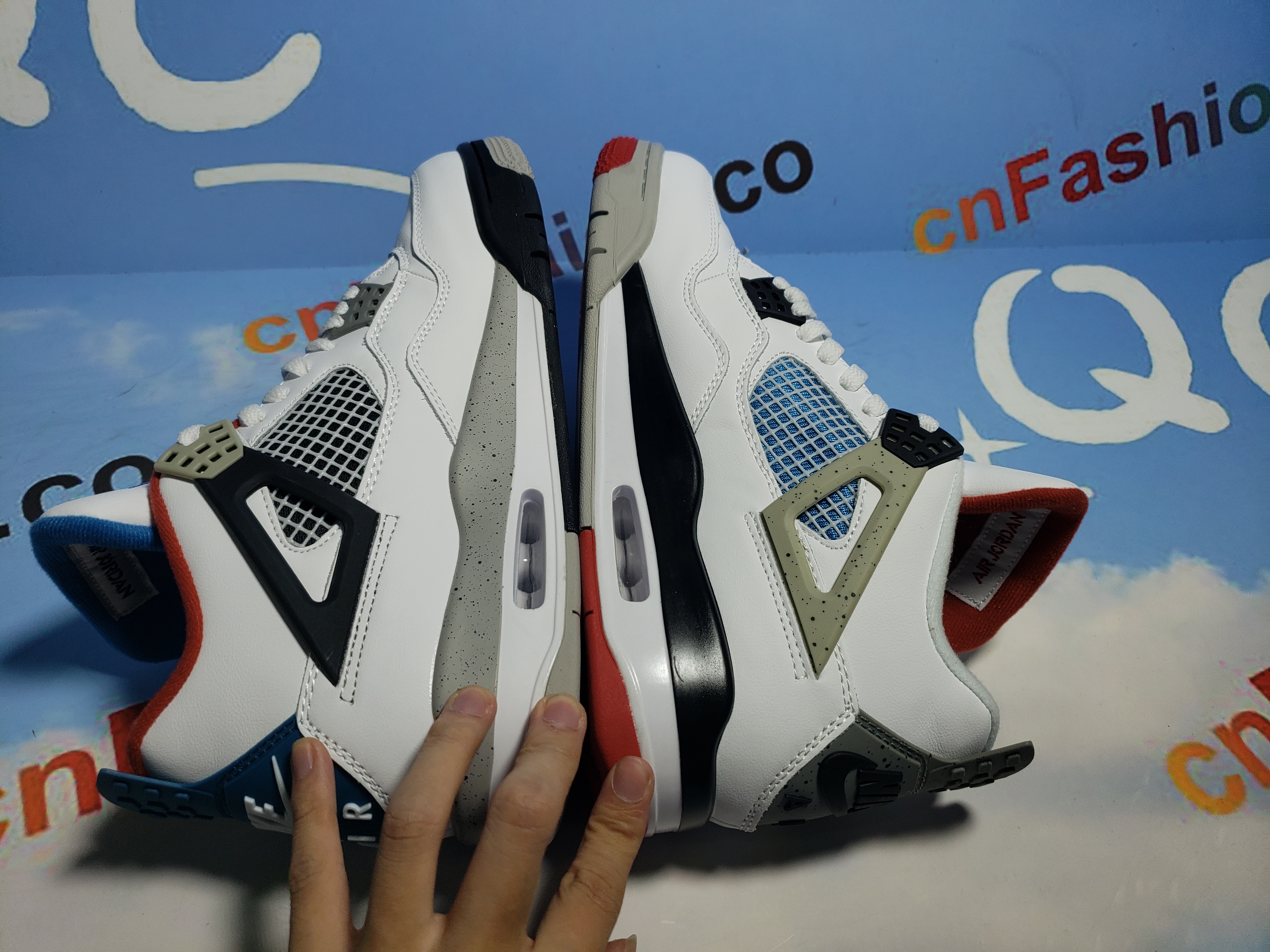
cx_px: 635
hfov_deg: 67.3
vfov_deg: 53.1
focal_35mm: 26
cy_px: 476
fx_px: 954
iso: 50
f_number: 1.5
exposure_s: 1/981
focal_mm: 4.3
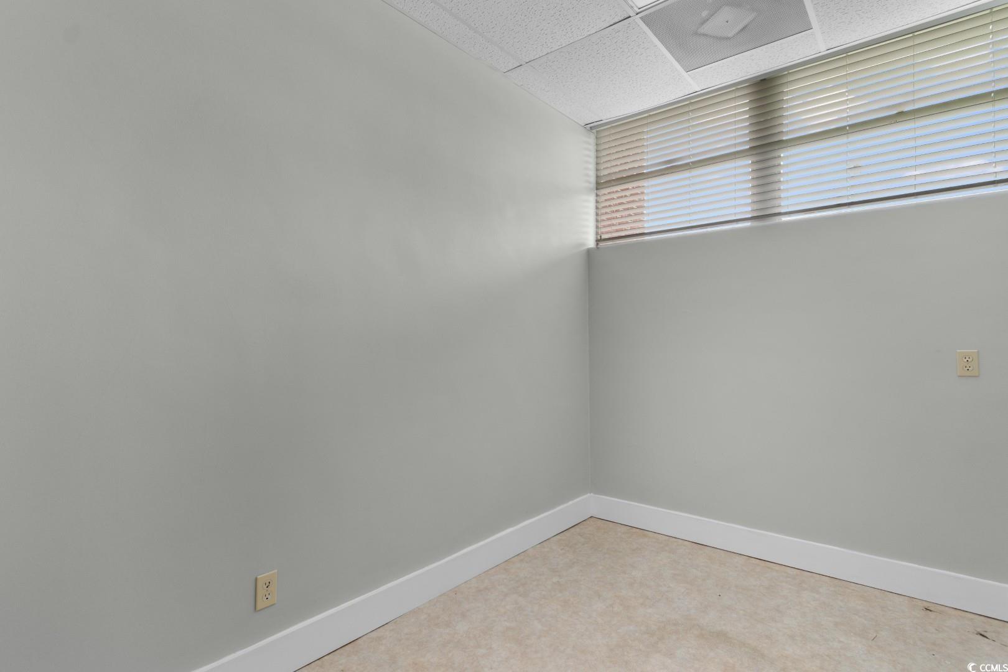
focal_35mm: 17
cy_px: 336
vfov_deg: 70.4
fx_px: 476
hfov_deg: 93.3
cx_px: 504
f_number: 4.8
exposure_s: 1/4
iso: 100
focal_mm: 11.5
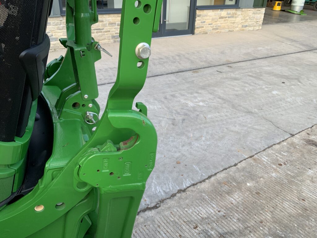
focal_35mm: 29
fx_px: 266
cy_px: 119
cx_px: 158
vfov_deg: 48.2
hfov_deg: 61.7
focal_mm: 3
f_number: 1.8
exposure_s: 1/122
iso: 20
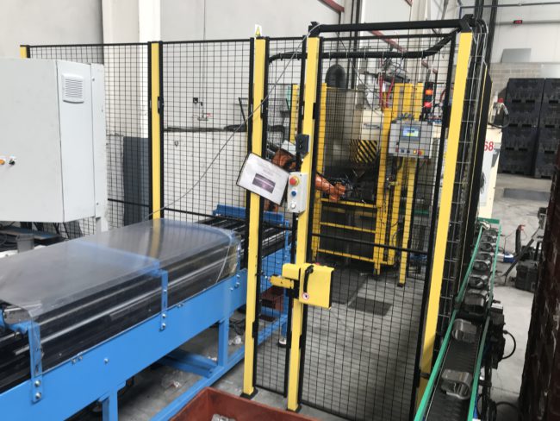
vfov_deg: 49.8
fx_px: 453
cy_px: 210
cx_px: 280
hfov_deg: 63.4
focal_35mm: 28
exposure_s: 1/50
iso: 32
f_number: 1.8
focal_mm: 3.99
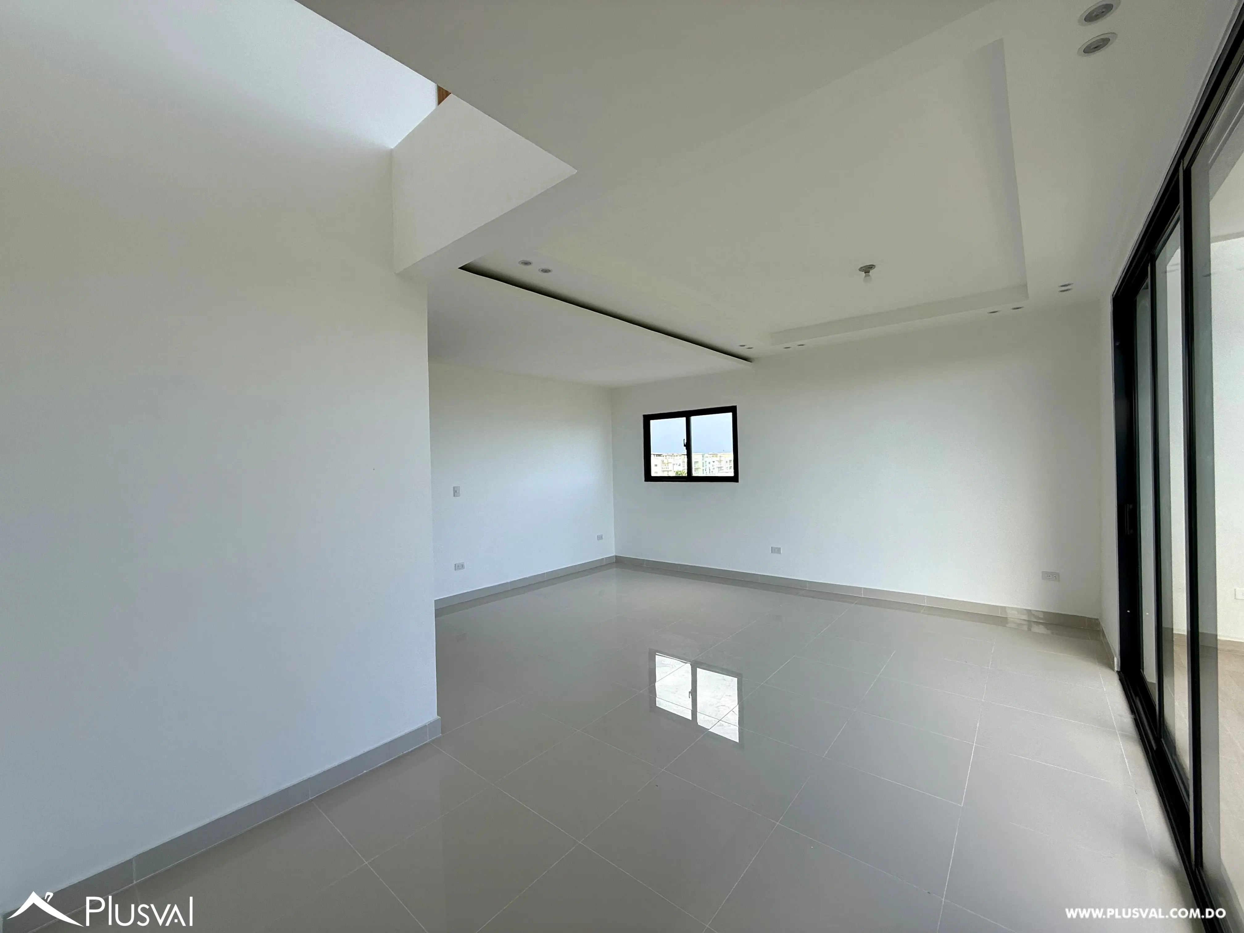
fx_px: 503
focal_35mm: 14
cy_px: 466
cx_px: 622
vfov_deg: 85.7
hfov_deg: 102.1
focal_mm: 2.22
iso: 50
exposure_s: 1/335
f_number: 2.2
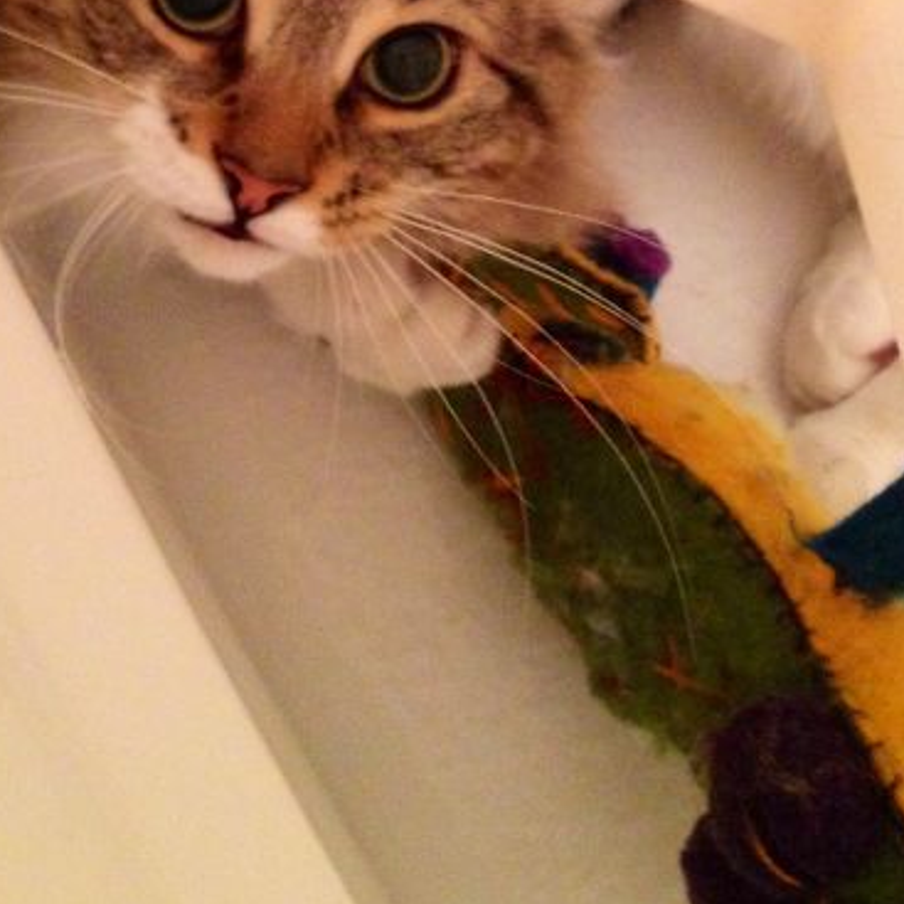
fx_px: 2009
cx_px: 437
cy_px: -64
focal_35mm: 68
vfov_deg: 23.9
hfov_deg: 25.4
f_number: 2.4
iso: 400
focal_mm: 4.28
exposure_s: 1/15
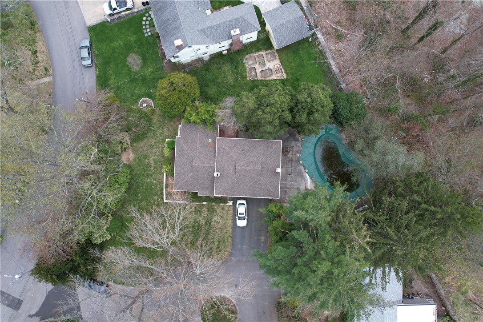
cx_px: 242
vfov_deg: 57.2
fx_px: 295
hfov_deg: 78.6
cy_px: 161
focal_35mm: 22
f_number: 2.8
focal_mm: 8.38
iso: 100
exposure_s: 1/100
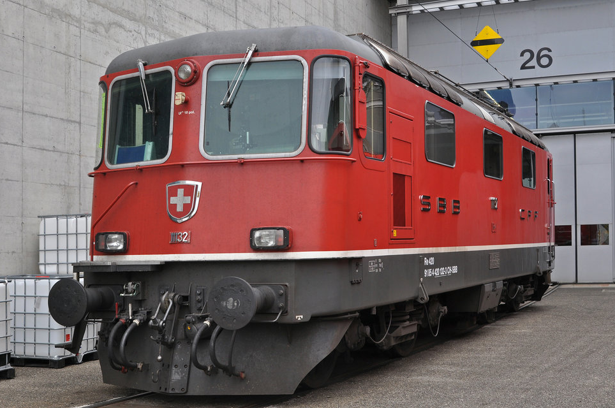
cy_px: 183
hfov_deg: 35.6
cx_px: 271
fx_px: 955
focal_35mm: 56
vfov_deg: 24.1
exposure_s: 1/160
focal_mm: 30
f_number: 6.3
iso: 200
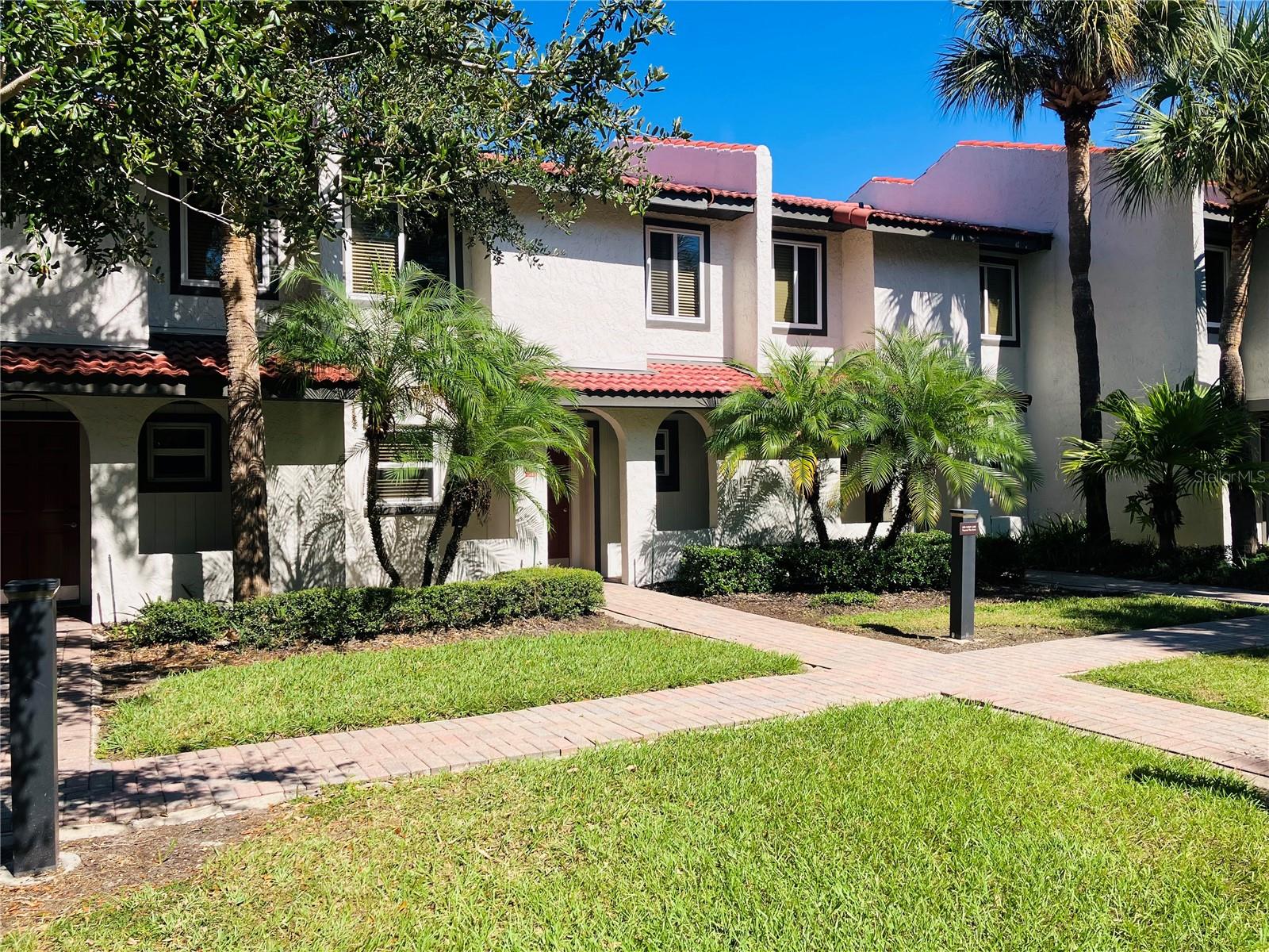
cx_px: 634
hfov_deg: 63.4
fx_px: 1026
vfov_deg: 49.7
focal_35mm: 28
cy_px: 476
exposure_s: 1/1473
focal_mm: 3.99
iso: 32
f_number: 1.8
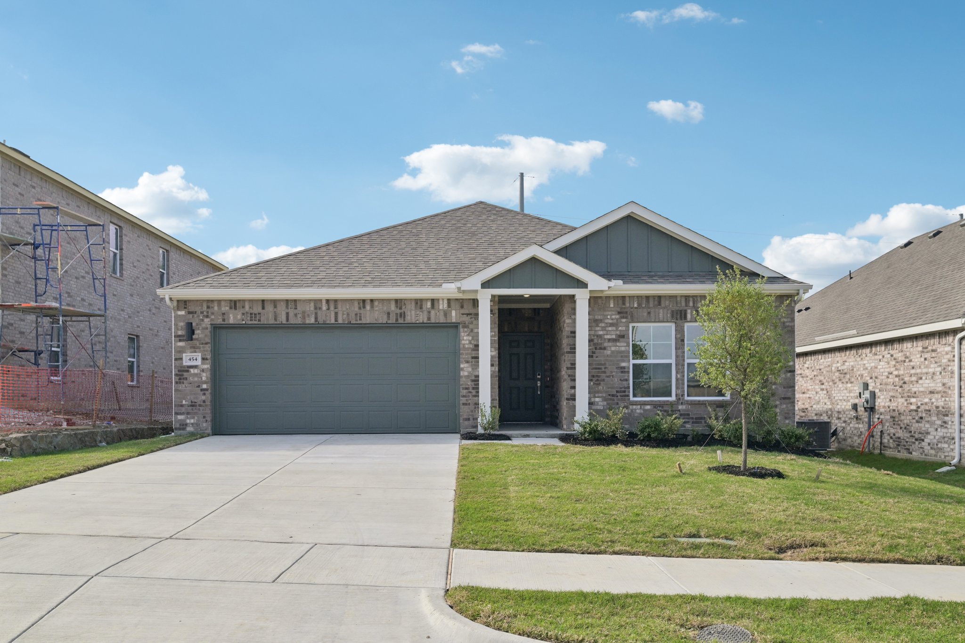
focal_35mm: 30
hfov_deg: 61.9
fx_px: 804
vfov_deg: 43.6
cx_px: 482
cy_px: 322
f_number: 8
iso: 400
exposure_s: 1/1250
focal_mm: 30
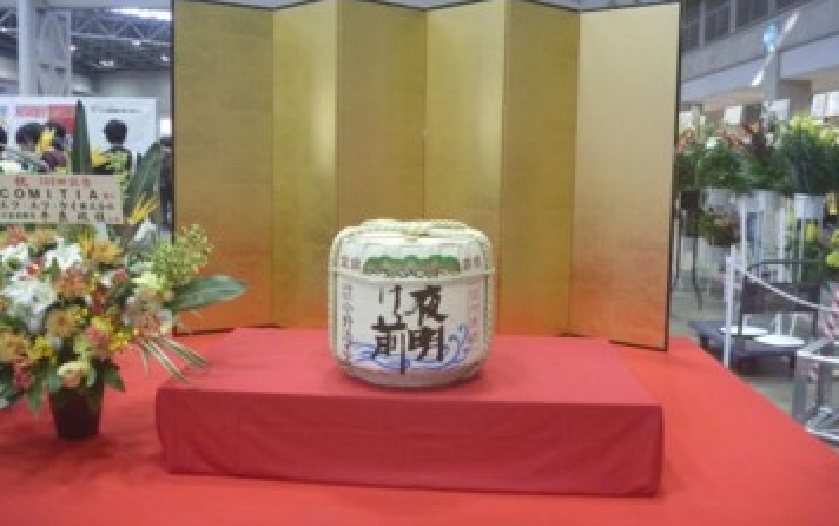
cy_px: 224
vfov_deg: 41.8
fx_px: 686
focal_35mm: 30
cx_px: 422
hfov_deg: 62.9
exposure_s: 1/15
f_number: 3.3
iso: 400
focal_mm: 5
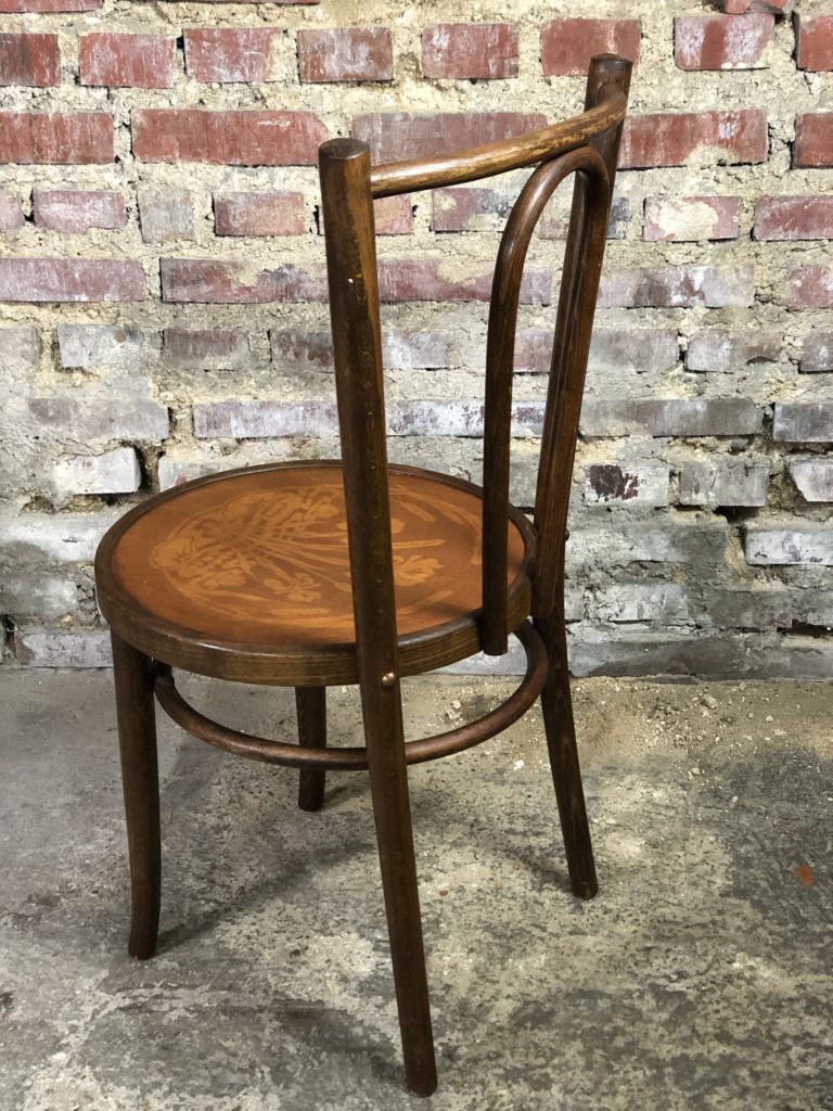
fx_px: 1668
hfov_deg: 28.0
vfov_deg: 36.8
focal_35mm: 52
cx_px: 416
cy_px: 556
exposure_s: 1/25
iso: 160
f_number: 2.4
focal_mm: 6
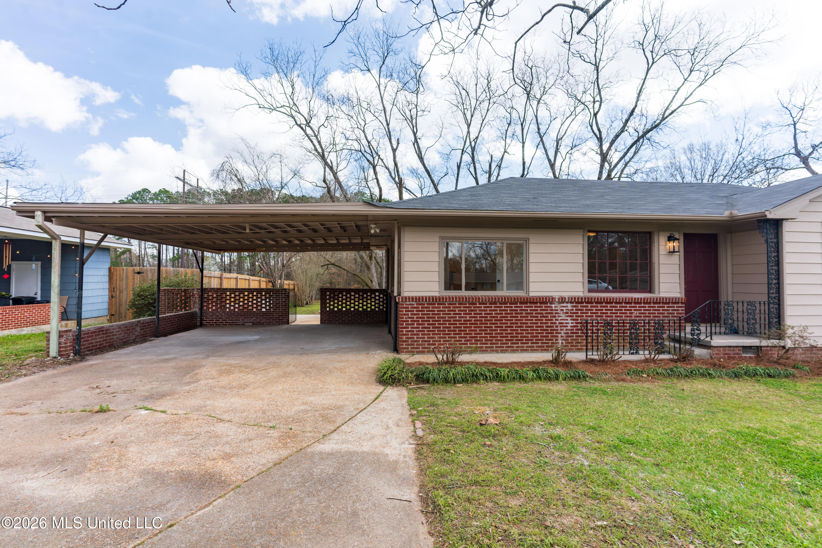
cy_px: 274
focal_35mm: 17
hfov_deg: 93.3
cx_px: 411
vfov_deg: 70.4
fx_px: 388
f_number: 6.3
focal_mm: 17
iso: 100
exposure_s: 1/80
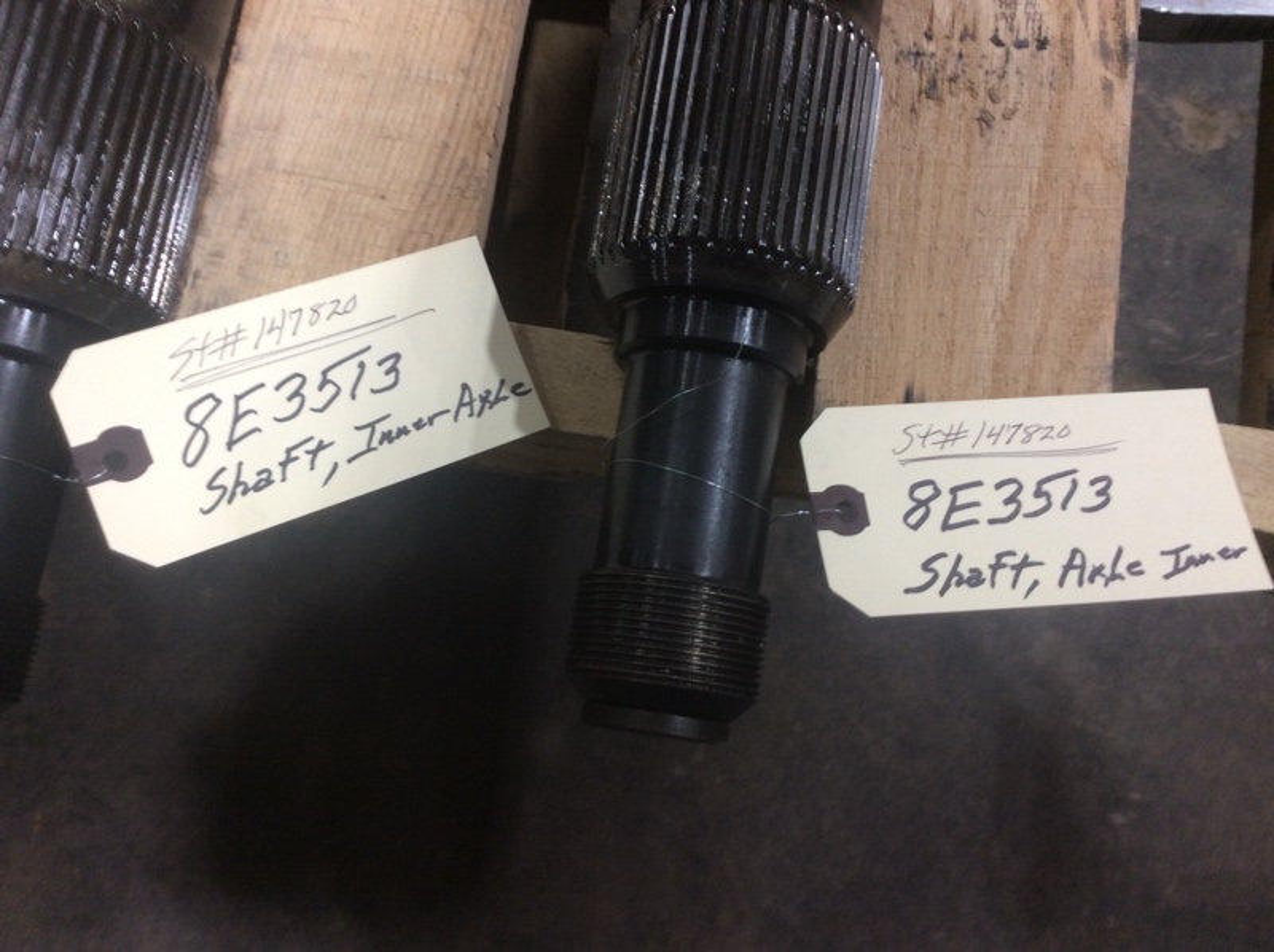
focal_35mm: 32
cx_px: 637
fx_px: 1176
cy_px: 476
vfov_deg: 44.1
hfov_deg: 56.9
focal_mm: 3.3
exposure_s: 1/24
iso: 64
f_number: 2.4
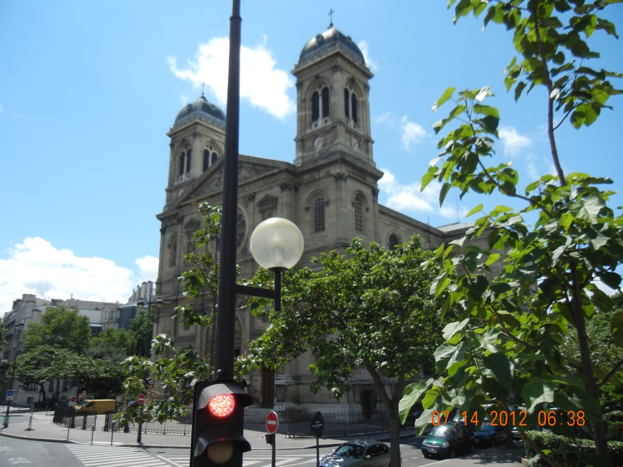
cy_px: 234
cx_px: 312
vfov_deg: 46.8
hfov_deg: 60.0
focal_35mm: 30
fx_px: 540
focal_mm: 5.4
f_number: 7
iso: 160
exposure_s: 1/393
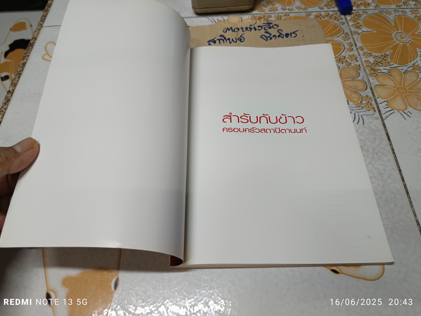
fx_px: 304
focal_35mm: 25
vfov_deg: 54.9
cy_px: 154
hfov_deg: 69.4
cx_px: 208
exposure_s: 1/50
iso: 1080
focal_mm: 5.31
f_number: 1.7
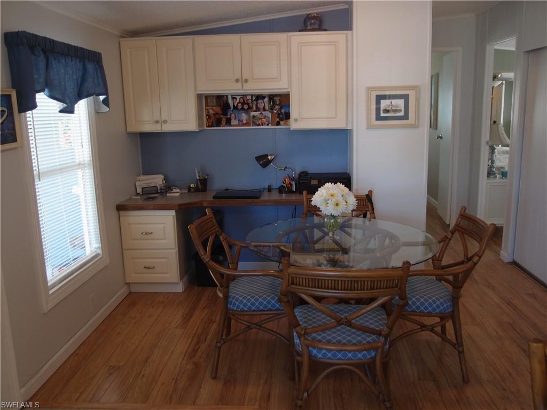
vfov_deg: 46.8
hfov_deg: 60.0
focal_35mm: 30
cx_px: 274
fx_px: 474
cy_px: 205
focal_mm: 6.48
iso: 125
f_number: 1.8
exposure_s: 1/60
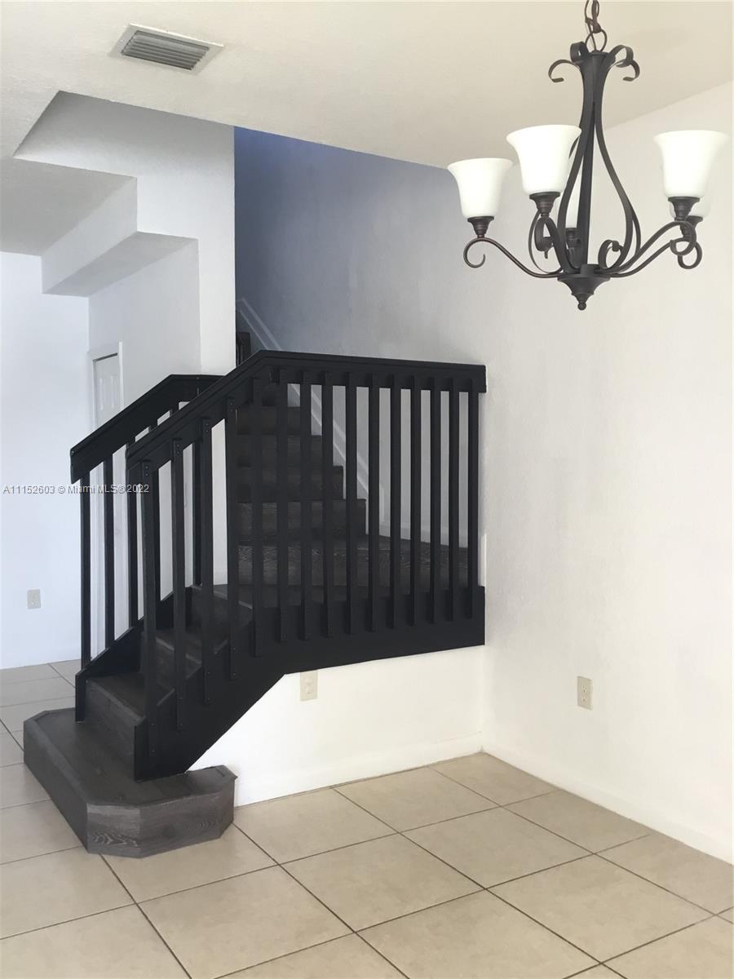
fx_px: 876
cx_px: 367
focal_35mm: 31
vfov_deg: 58.4
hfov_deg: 45.4
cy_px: 490
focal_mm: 3.3
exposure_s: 1/30
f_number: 2.4
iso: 25
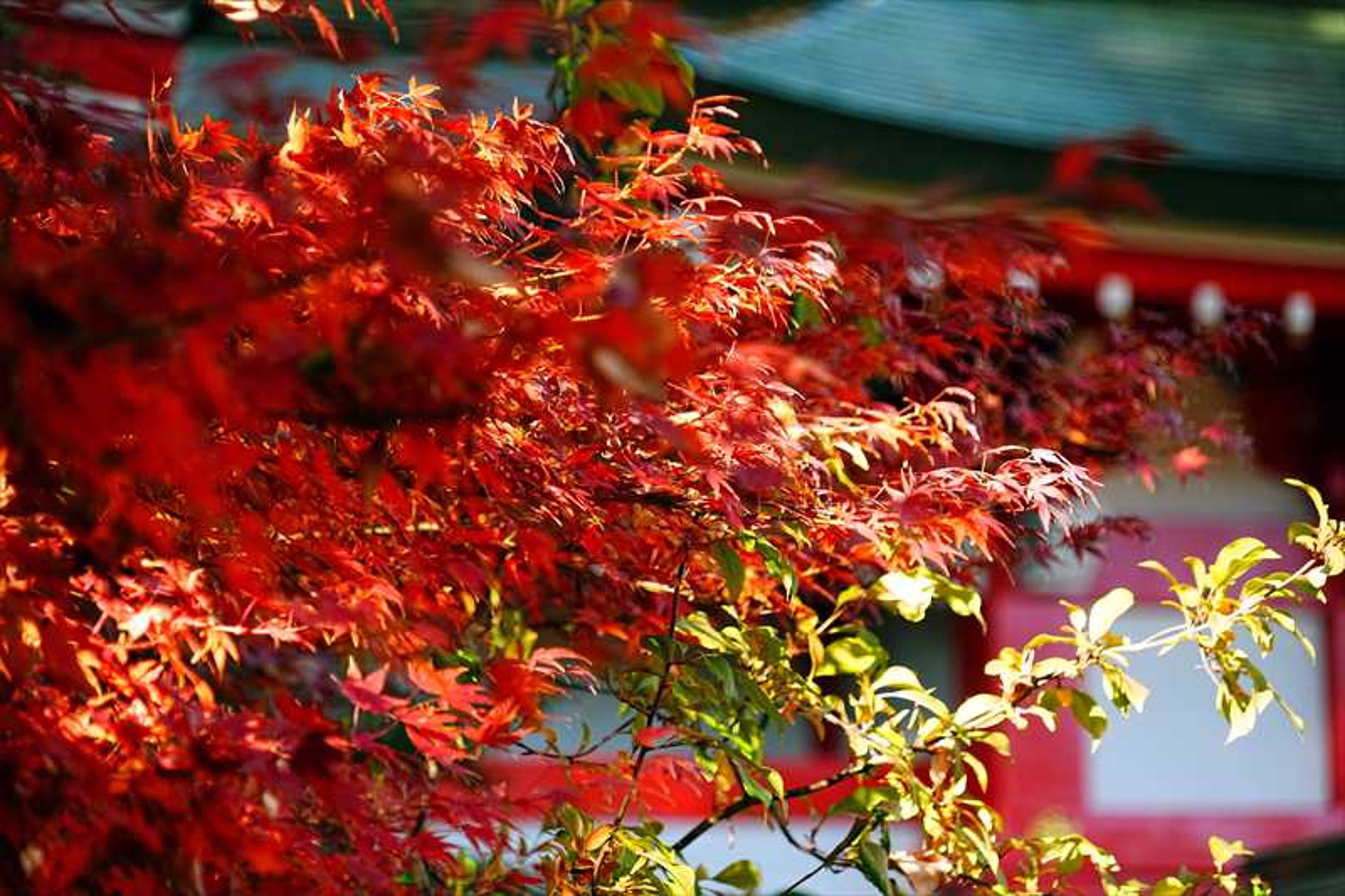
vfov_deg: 8.1
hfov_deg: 12.2
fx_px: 6312
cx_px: 672
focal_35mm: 169
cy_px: 448
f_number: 6.3
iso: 640
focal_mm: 169
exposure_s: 1/200
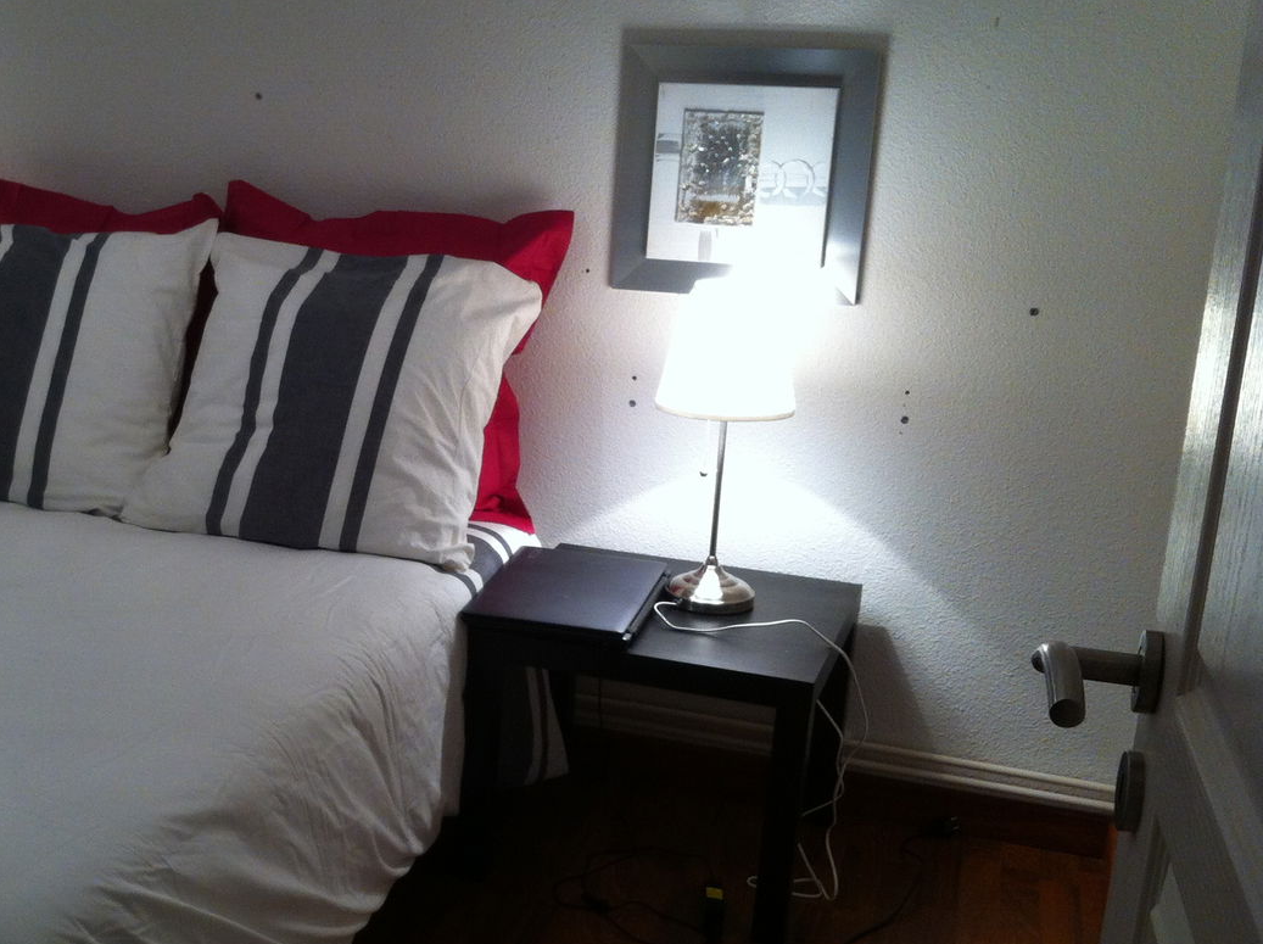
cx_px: 308
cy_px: 560
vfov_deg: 26.9
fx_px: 1968
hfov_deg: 34.8
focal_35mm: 54
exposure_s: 1/15
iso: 125
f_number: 2.8
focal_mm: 3.85
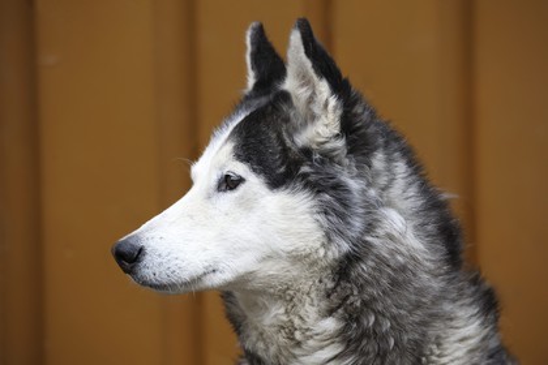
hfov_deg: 10.3
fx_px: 3044
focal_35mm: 200
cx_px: 274
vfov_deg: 6.9
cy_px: 182
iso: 800
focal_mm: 200
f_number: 5
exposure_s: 1/250
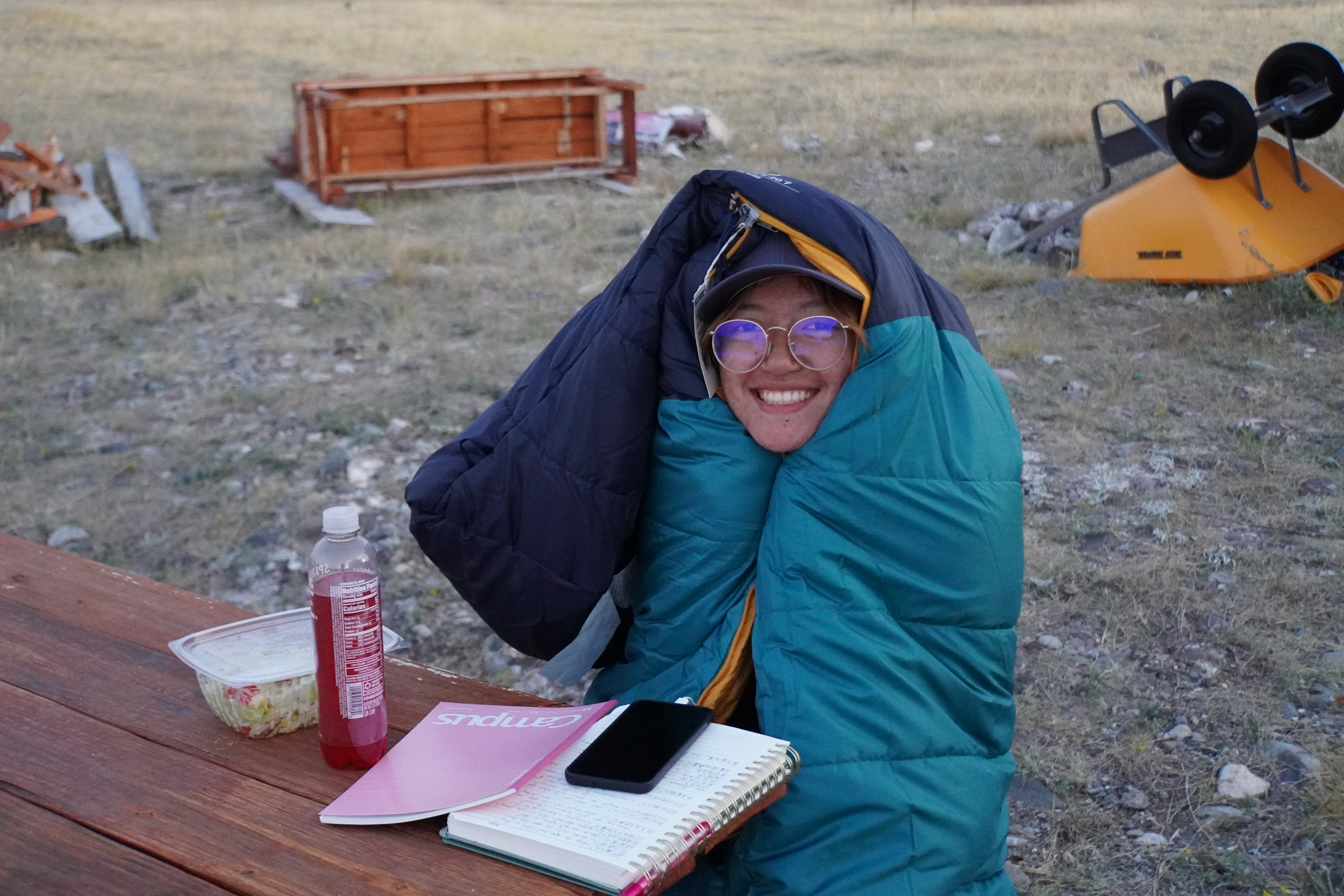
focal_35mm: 44
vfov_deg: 30.6
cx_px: 672
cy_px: 448
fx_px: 1635
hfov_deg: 44.7
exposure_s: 1/100
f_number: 4
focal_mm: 29.2
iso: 6400
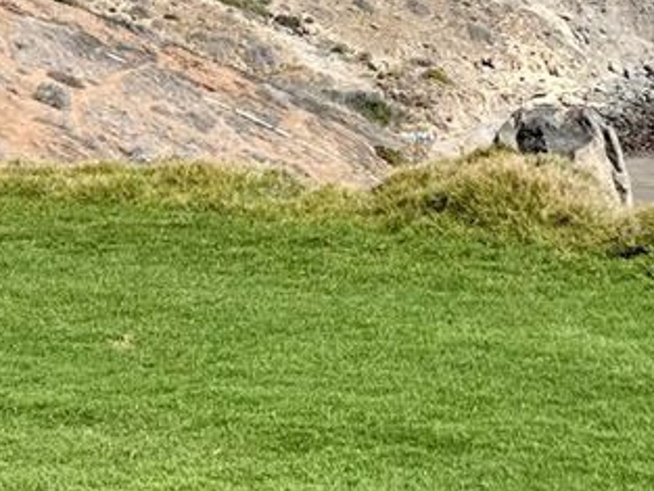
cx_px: 556
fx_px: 2514
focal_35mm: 133
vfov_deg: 11.1
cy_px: 109
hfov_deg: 14.7
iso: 50
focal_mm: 5.7
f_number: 1.5
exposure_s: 1/5076
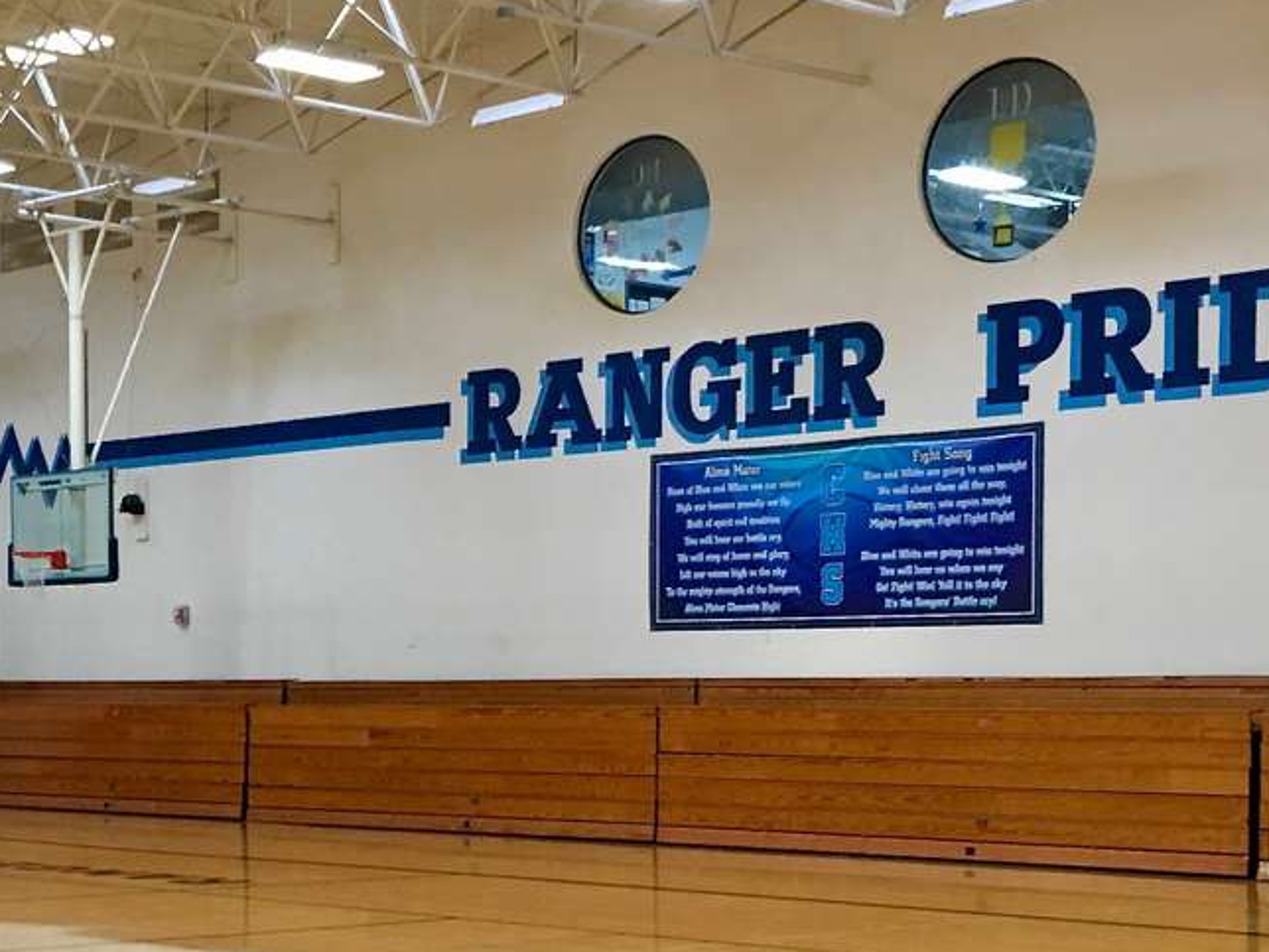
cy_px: 767
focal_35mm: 72
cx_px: 183
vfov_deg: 20.2
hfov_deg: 26.3
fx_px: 2639
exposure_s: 1/30
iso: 100
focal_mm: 4.15
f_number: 2.2
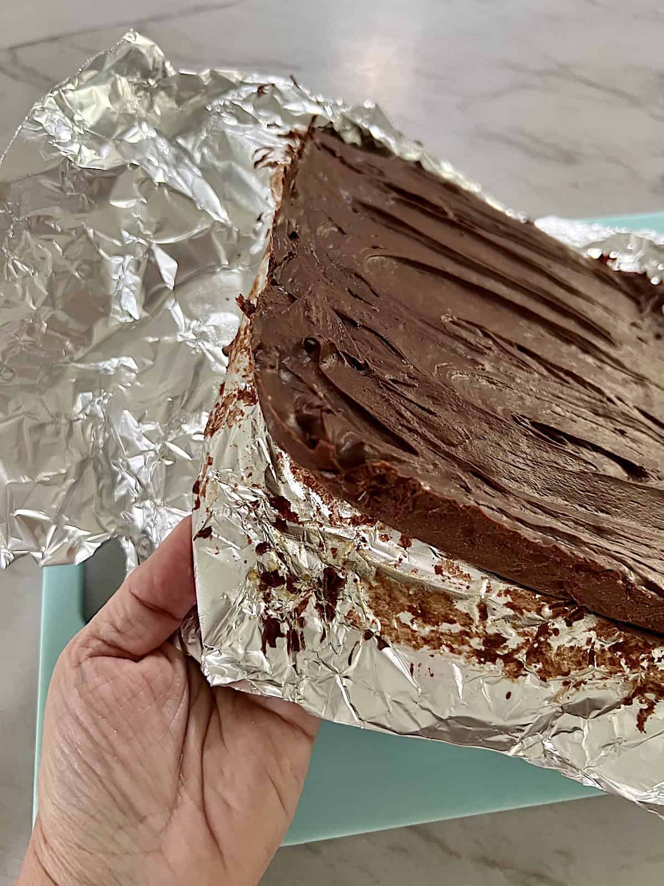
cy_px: 443
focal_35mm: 26
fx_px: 665
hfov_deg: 53.1
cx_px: 332
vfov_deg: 67.3
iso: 400
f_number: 1.5
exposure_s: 1/60
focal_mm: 5.7
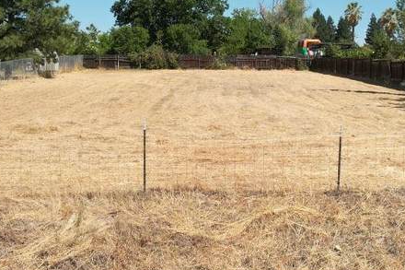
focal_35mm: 64
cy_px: 69
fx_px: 720
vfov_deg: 21.1
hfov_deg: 31.4
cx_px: 207
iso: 100
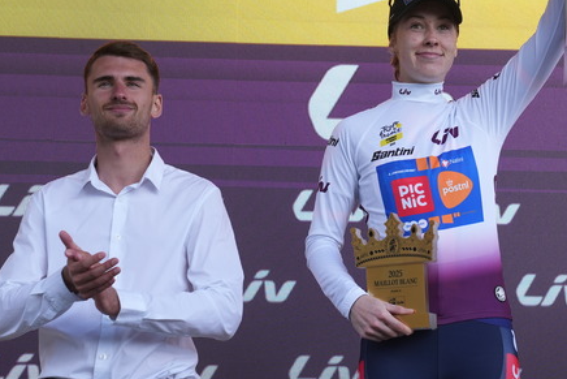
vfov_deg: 10.7
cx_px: 434
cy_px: 116
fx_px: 2017
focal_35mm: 128
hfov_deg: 15.9
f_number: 5
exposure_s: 1/400
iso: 400
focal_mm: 62
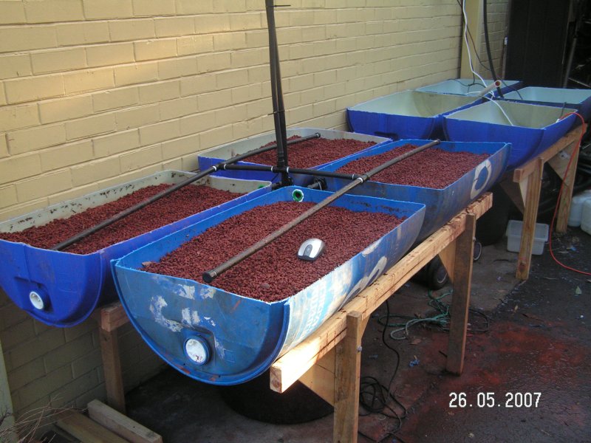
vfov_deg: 37.7
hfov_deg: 49.0
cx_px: 296
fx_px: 649
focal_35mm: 38
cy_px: 222
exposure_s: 1/50
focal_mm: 6.3
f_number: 2.8
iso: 100
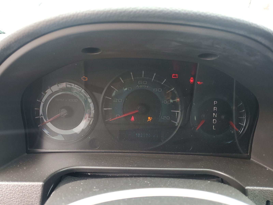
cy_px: 102
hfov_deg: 67.3
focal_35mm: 26
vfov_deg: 53.1
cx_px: 136
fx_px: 205
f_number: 1.5
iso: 65
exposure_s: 1/60.2
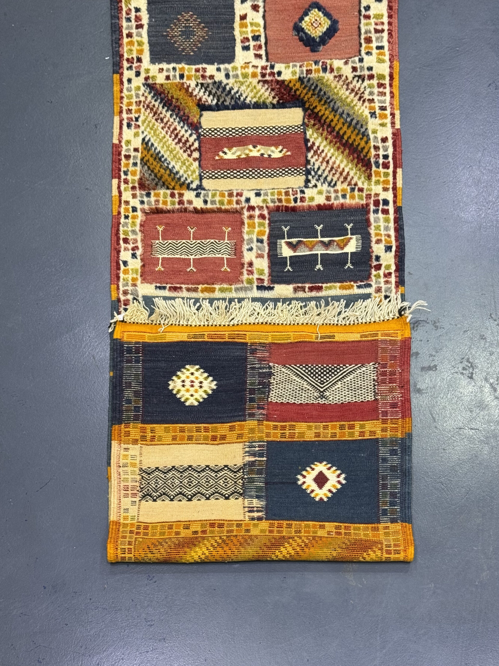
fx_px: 923
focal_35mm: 48
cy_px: 333
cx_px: 250
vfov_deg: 39.7
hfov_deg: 30.3
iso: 100
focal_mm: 6.76
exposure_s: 1/50
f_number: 1.78
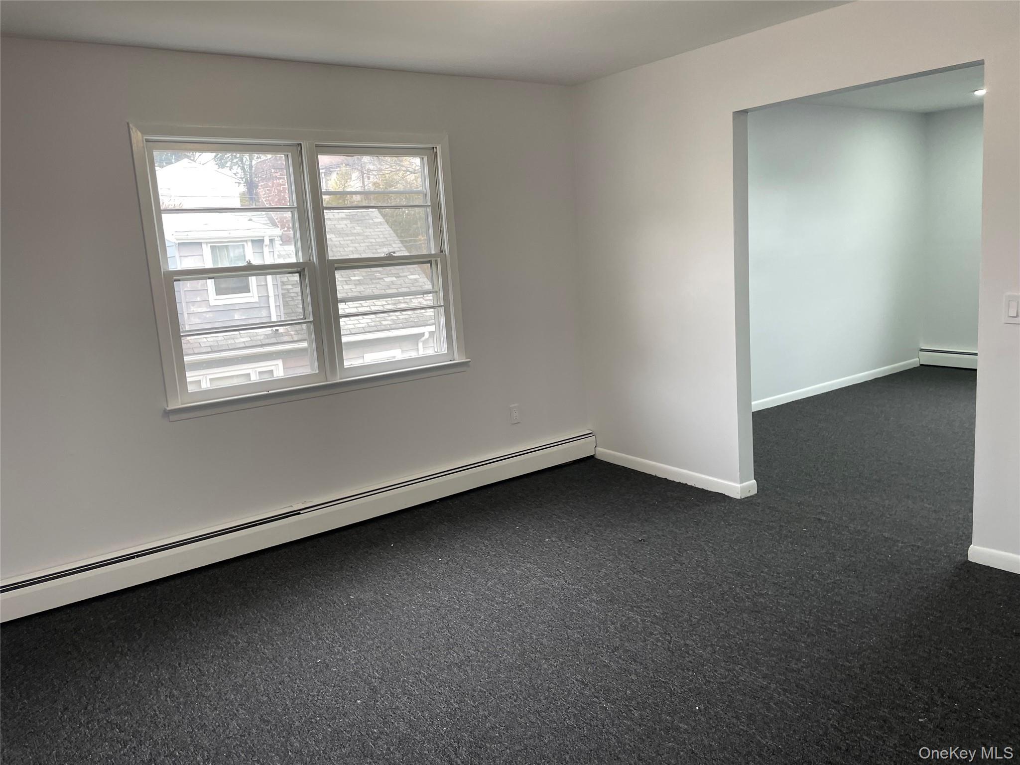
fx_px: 766
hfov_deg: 67.3
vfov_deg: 53.1
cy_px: 382
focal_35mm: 26
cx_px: 510
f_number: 1.6
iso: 100
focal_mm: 4.2
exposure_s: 1/121
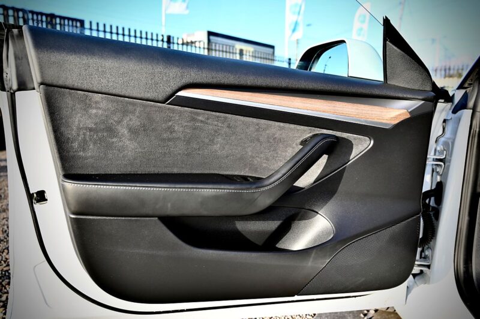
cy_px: 160
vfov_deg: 42.3
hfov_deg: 60.3
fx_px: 413
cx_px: 240
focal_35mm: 31
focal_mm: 31
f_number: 4.5
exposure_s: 1/250
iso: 200
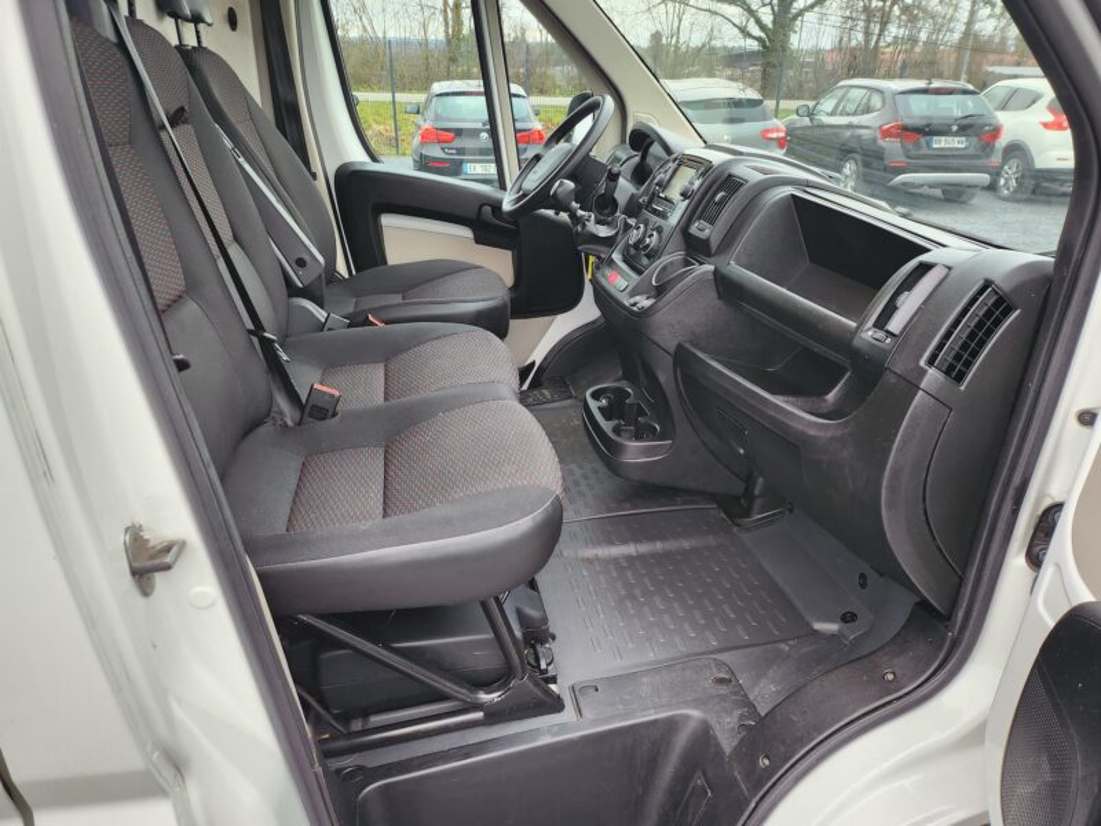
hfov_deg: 71.6
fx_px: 763
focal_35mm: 24
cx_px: 550
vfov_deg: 56.8
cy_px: 413
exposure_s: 1/100
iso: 250
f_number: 1.8
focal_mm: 5
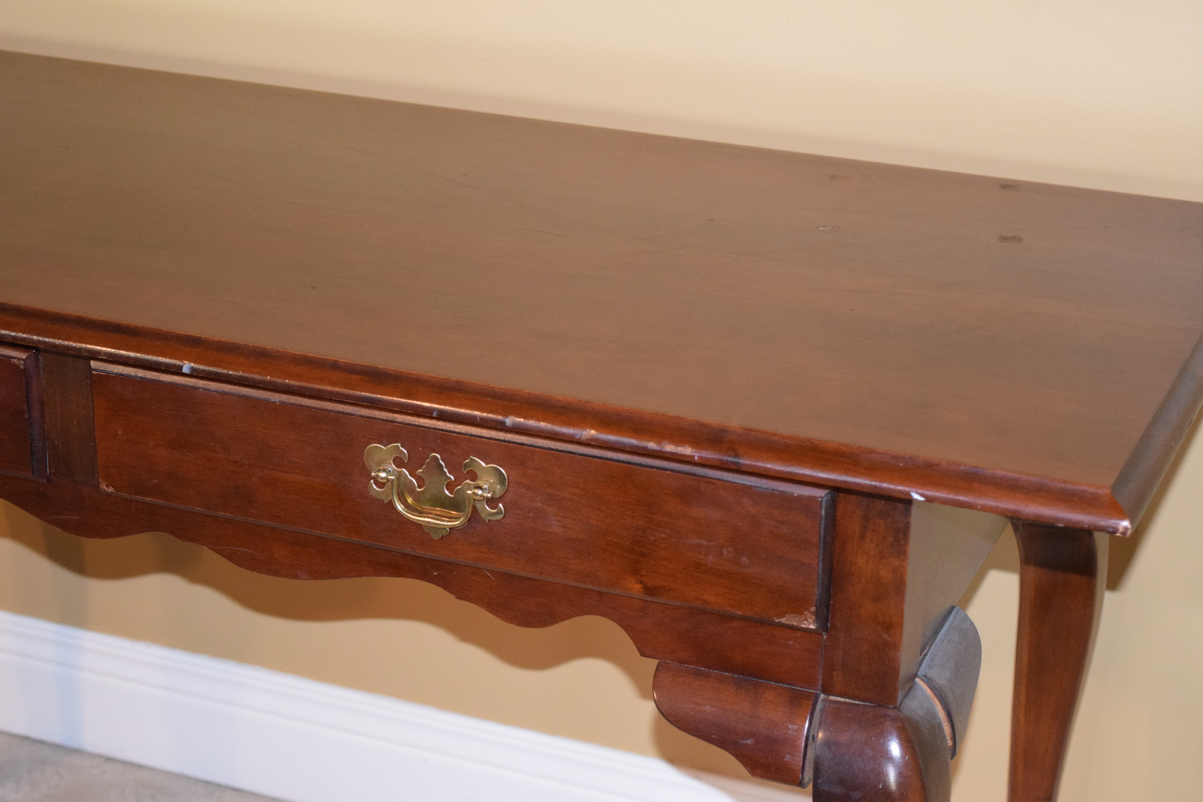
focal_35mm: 72
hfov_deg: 28.1
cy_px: 401
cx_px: 602
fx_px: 2406
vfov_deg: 18.9
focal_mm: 48
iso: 2500
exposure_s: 1/30
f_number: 5.3
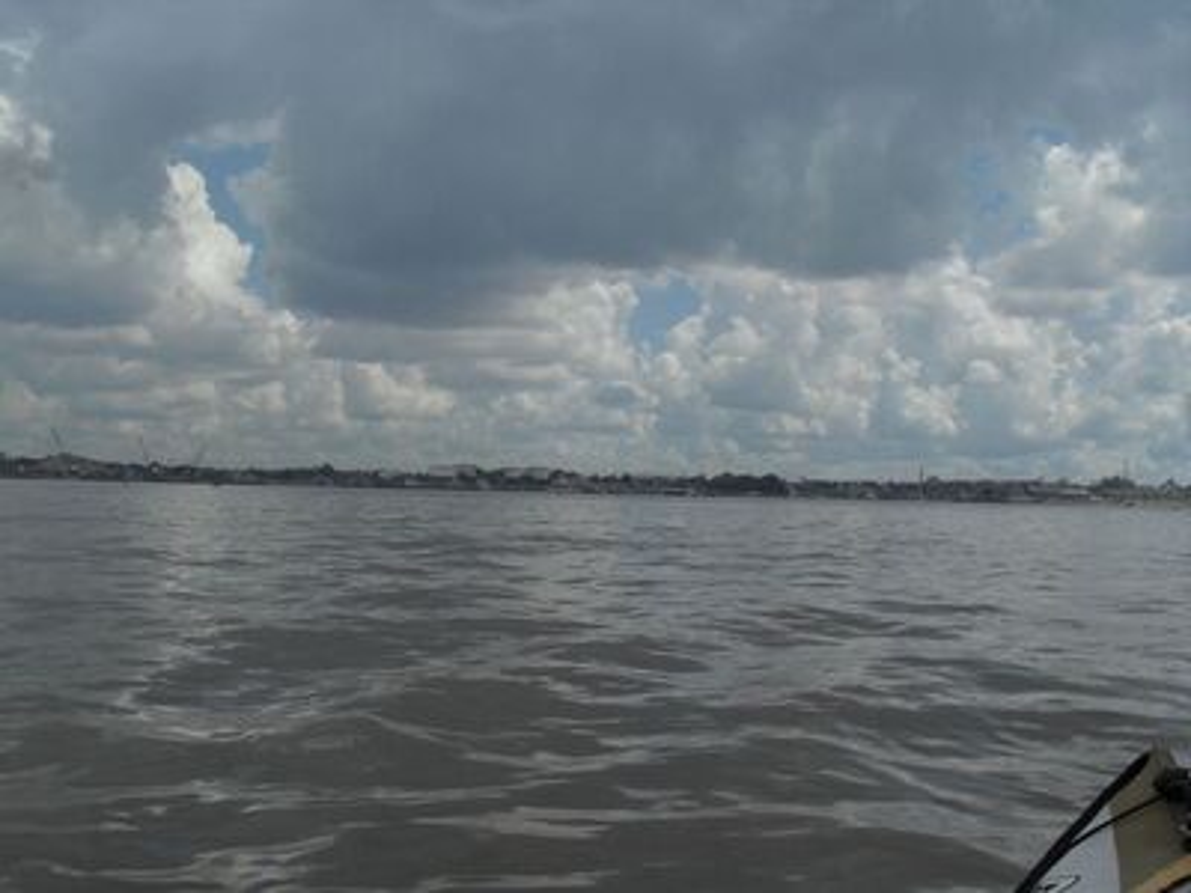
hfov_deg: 49.0
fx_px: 1307
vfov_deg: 37.7
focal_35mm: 38
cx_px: 596
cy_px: 446
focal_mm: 6.3
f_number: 8.3
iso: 80
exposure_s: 1/500
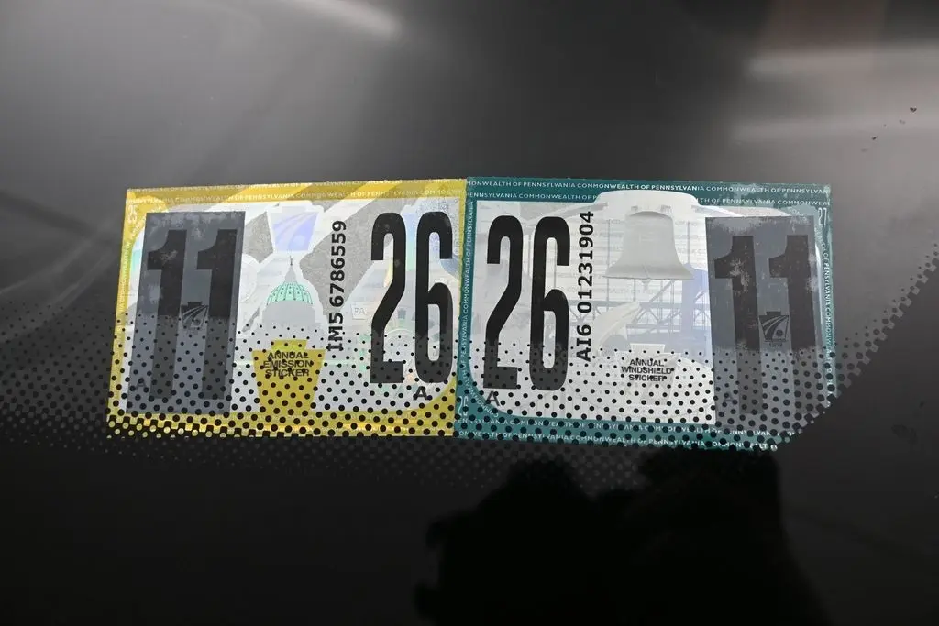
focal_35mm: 38
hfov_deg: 51.3
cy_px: 313
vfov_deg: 35.5
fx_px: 978
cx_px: 470
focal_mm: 25
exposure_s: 1/250
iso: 180
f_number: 5.6
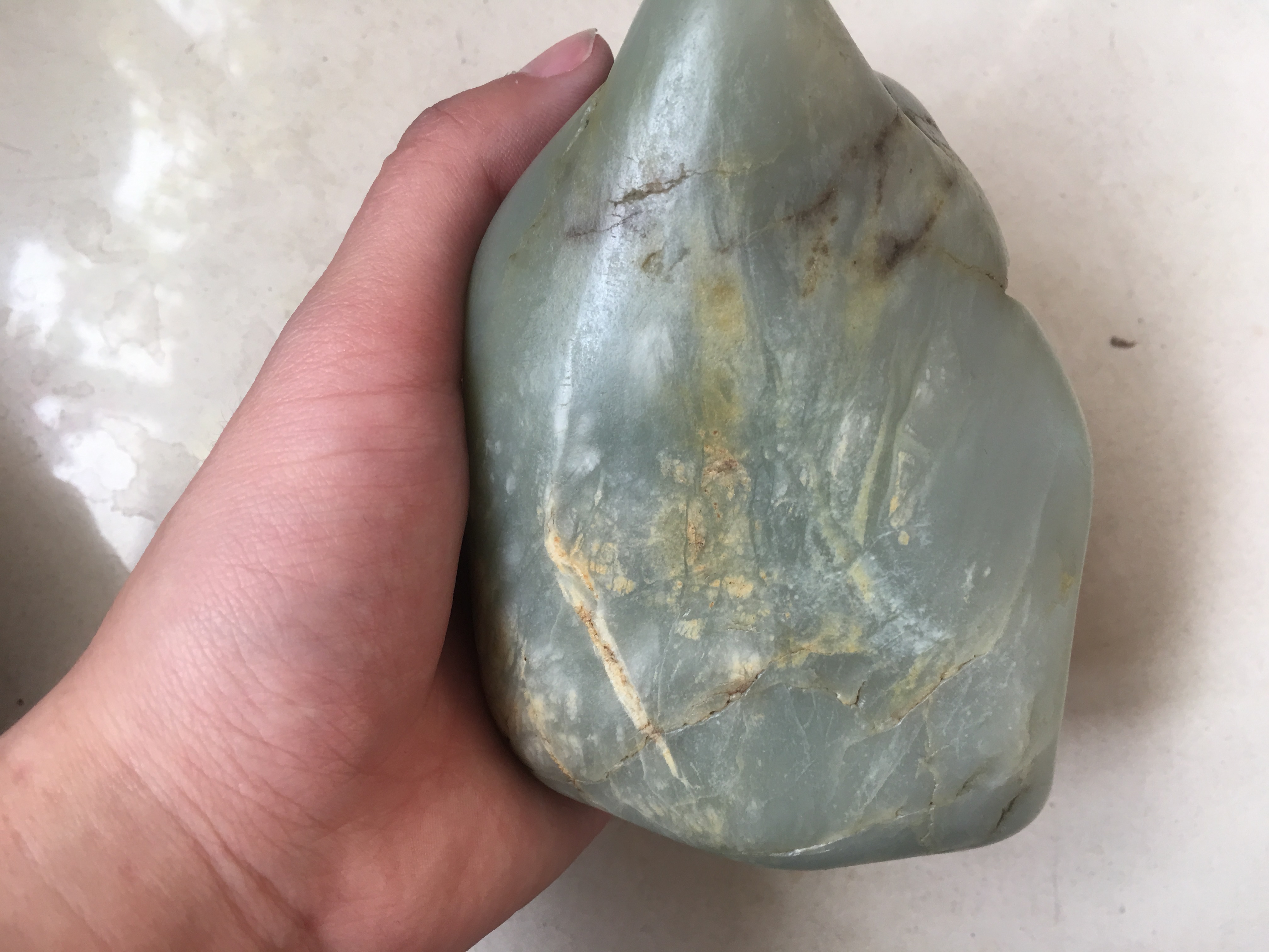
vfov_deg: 48.2
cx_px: 634
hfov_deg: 61.7
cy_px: 476
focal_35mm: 29
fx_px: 1063
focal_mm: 4.15
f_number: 2.2
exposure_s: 1/33
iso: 25
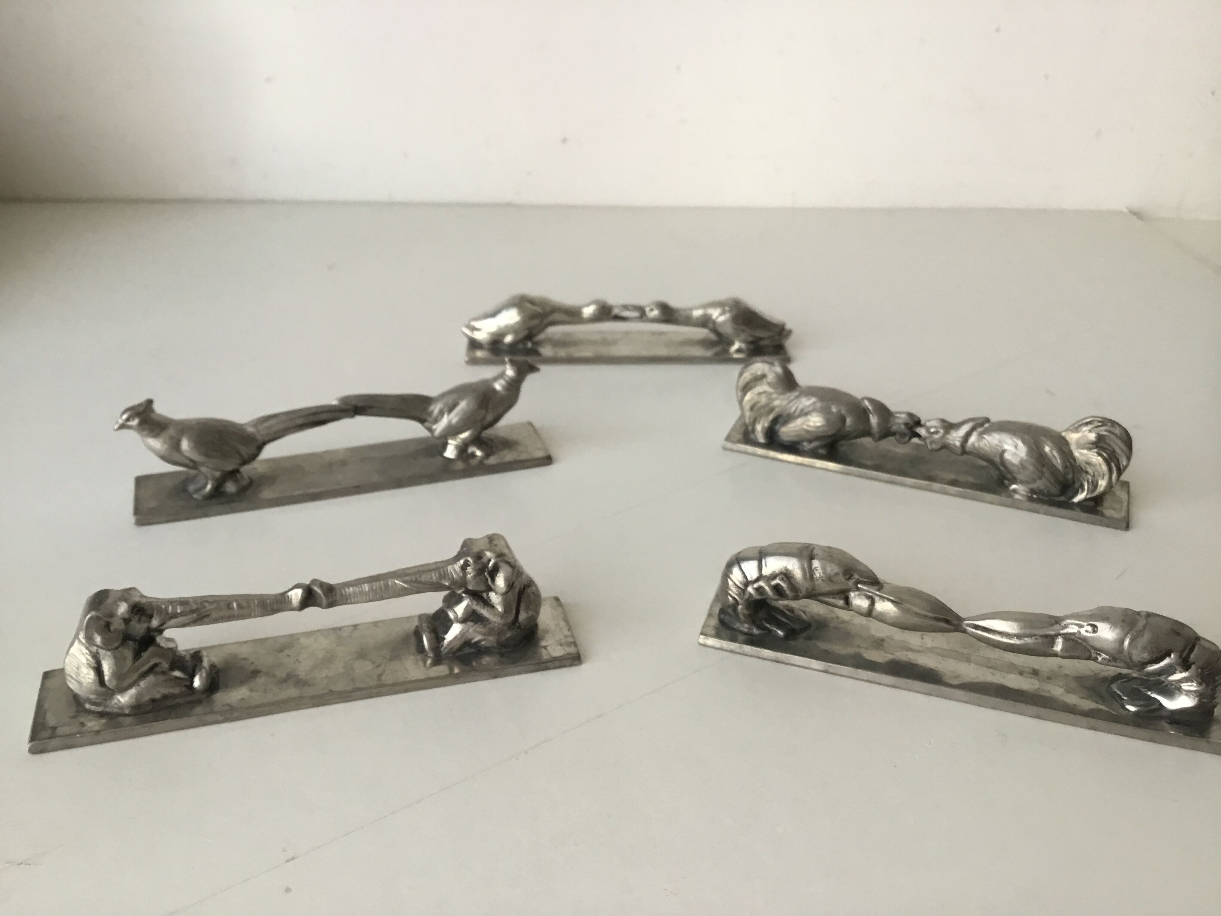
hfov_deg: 58.4
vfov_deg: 45.4
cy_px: 458
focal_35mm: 31
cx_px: 610
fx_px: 1093
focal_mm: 3.3
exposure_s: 1/33
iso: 50
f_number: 2.4
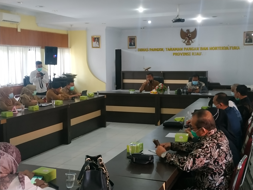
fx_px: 175
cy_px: 95
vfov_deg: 56.8
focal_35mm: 24
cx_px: 126
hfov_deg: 71.6
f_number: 1.9
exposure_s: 1/25
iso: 250
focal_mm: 3.94
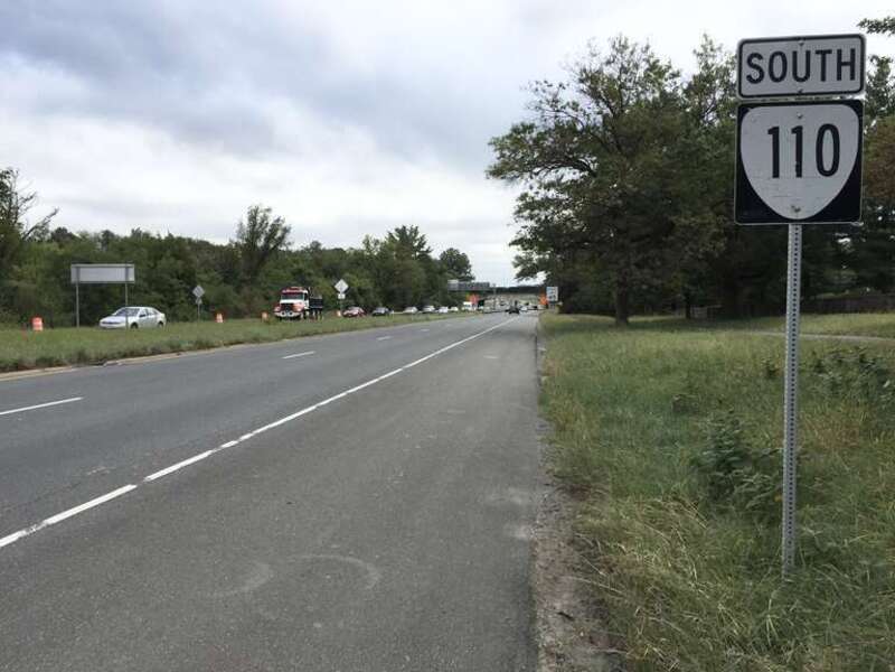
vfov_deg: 48.2
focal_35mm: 29
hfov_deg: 61.7
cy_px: 336
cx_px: 448
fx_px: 750
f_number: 2.2
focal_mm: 4.15
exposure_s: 1/1647
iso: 32
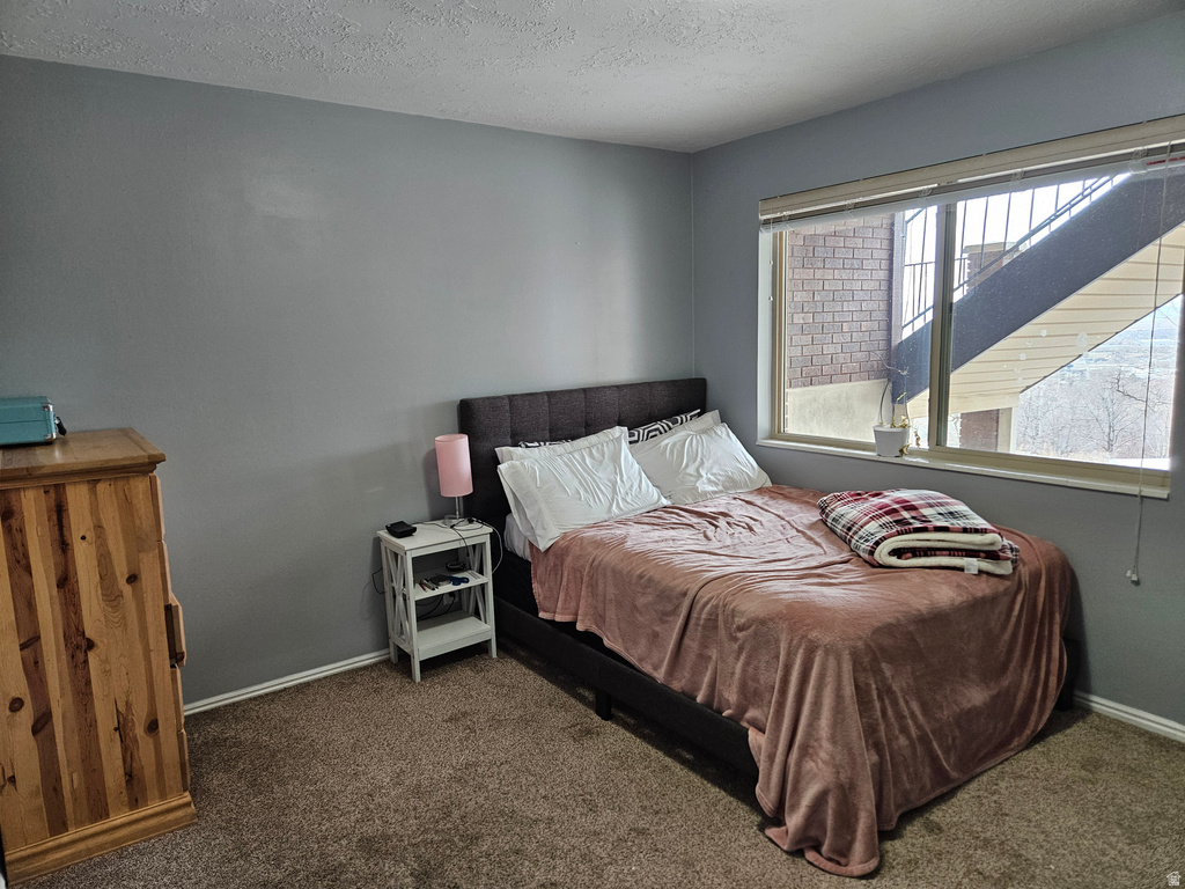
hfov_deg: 73.9
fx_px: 787
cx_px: 592
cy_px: 444
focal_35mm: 23
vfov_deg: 58.9
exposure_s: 1/120
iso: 250
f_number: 1.8
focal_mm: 5.4
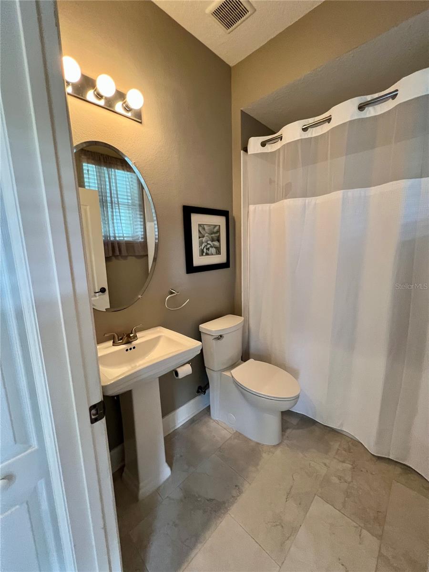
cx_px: 214
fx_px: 215
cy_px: 286
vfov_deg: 106.2
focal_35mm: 13
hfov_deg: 89.9
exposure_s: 1/60
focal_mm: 1.57
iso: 320
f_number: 1.8
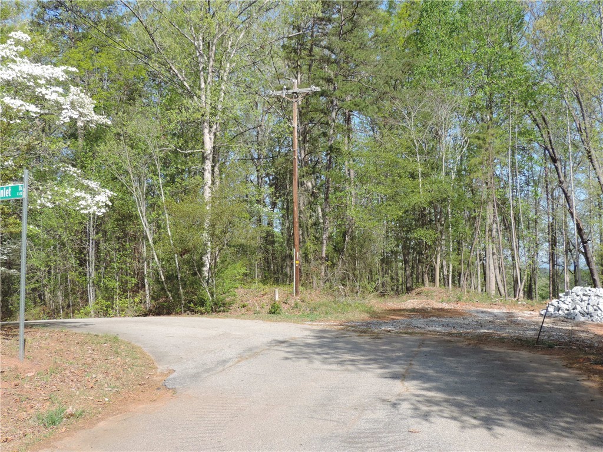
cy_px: 226
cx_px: 302
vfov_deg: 36.0
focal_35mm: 40
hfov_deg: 46.8
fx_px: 697
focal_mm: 7.1
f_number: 3.3
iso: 80
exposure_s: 1/400
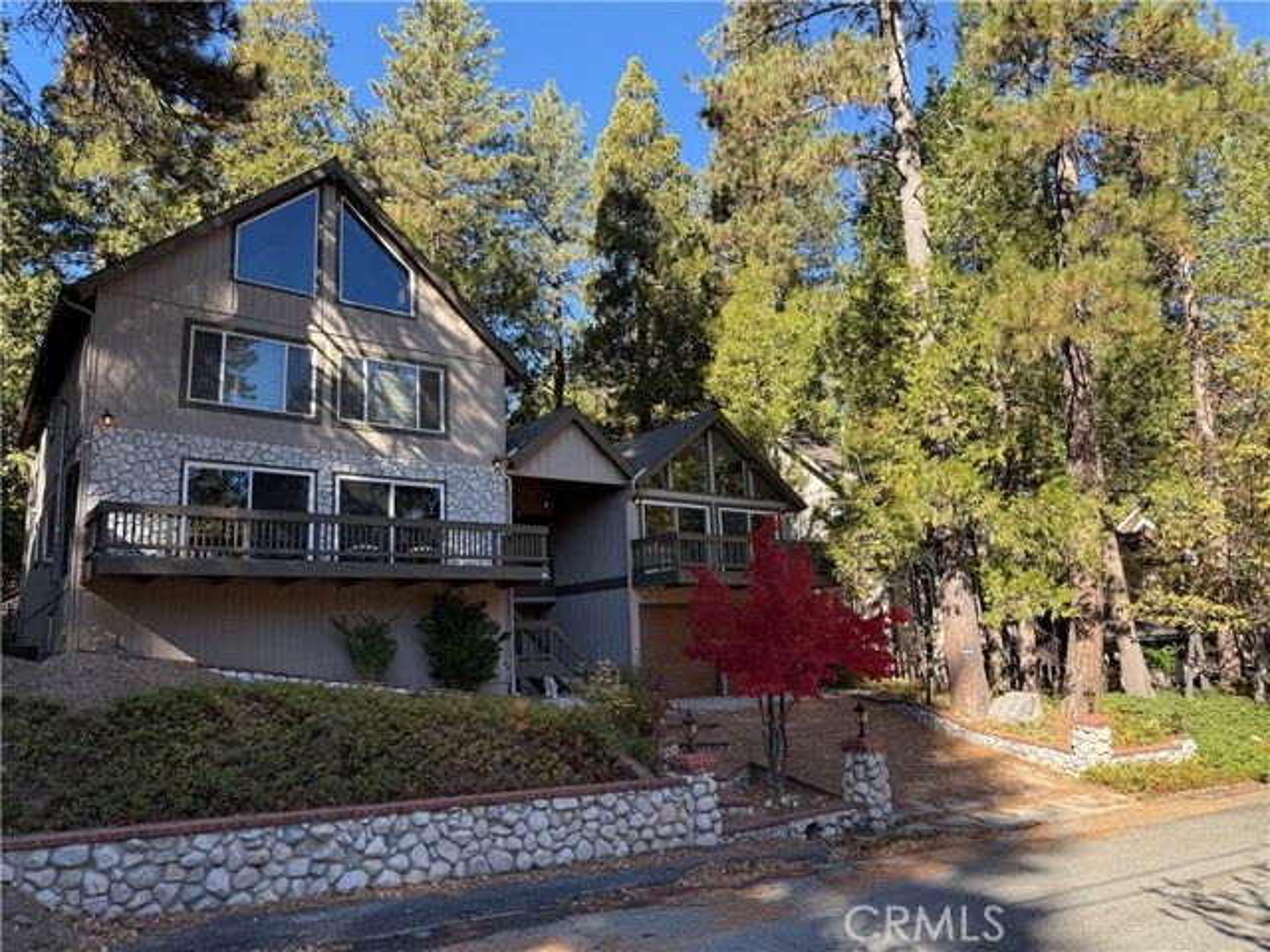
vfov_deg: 56.8
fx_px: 881
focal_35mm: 24
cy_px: 476
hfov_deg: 71.6
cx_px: 635
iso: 80
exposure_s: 1/1032
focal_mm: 6.76
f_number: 1.78
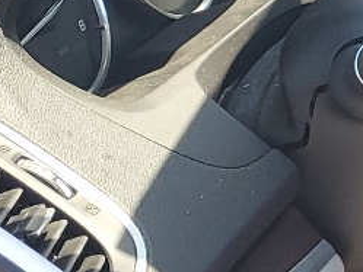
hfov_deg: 9.8
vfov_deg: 8.9
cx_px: 996
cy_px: 202
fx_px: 1752
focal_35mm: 167
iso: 50
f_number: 1.5
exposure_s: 1/323
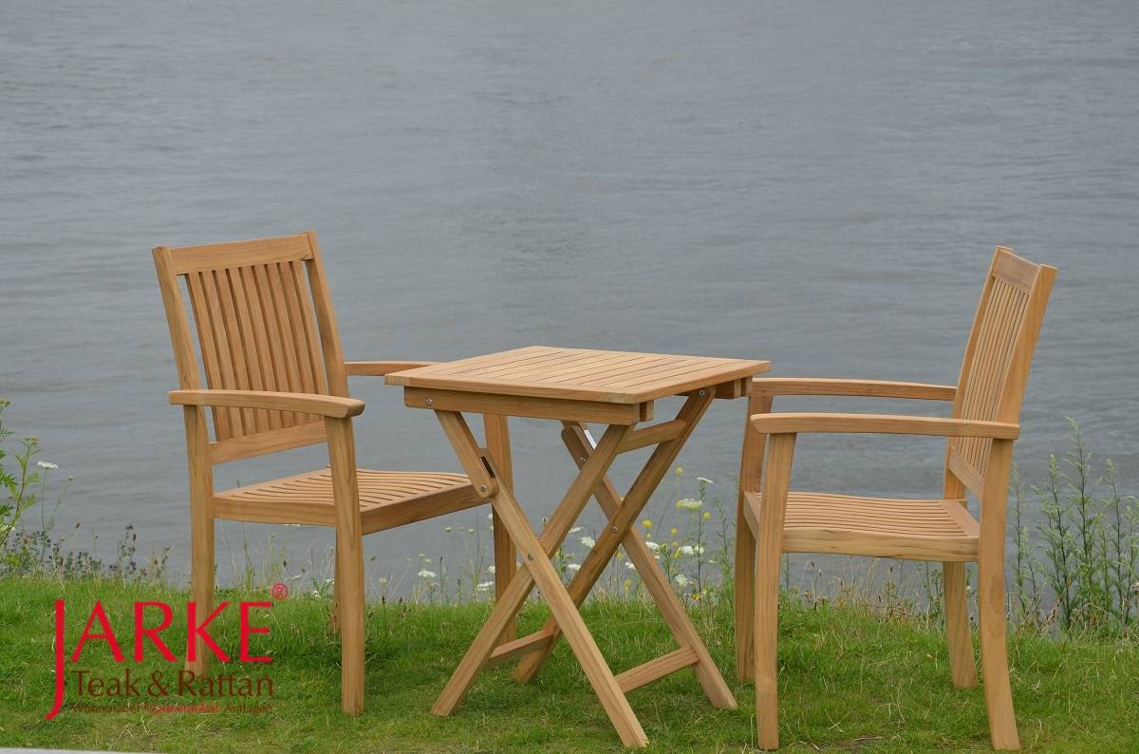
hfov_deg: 23.4
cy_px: 377
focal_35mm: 87
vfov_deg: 15.6
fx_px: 2746
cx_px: 570
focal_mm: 58
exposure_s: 1/250
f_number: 8
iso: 110
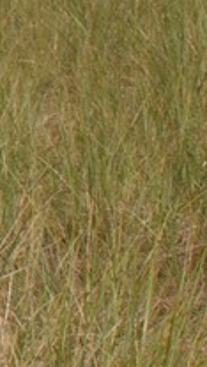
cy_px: -65
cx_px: -652
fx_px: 2108
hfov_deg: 5.0
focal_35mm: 216
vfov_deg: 9.8
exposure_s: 1/500
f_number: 14
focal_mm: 28
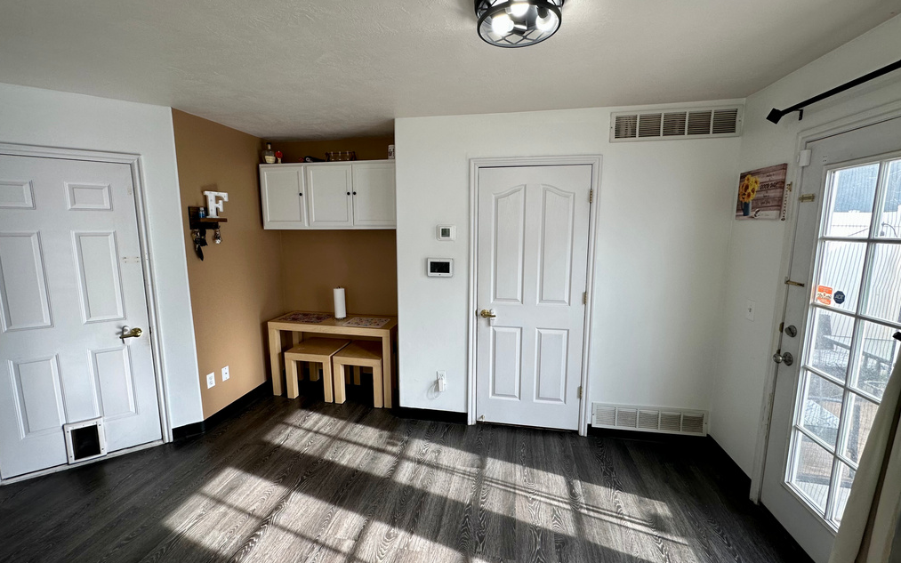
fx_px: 368
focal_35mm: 15
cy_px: 276
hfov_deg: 101.5
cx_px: 449
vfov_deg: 74.8
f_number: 2.2
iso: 80
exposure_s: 1/120
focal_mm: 2.22
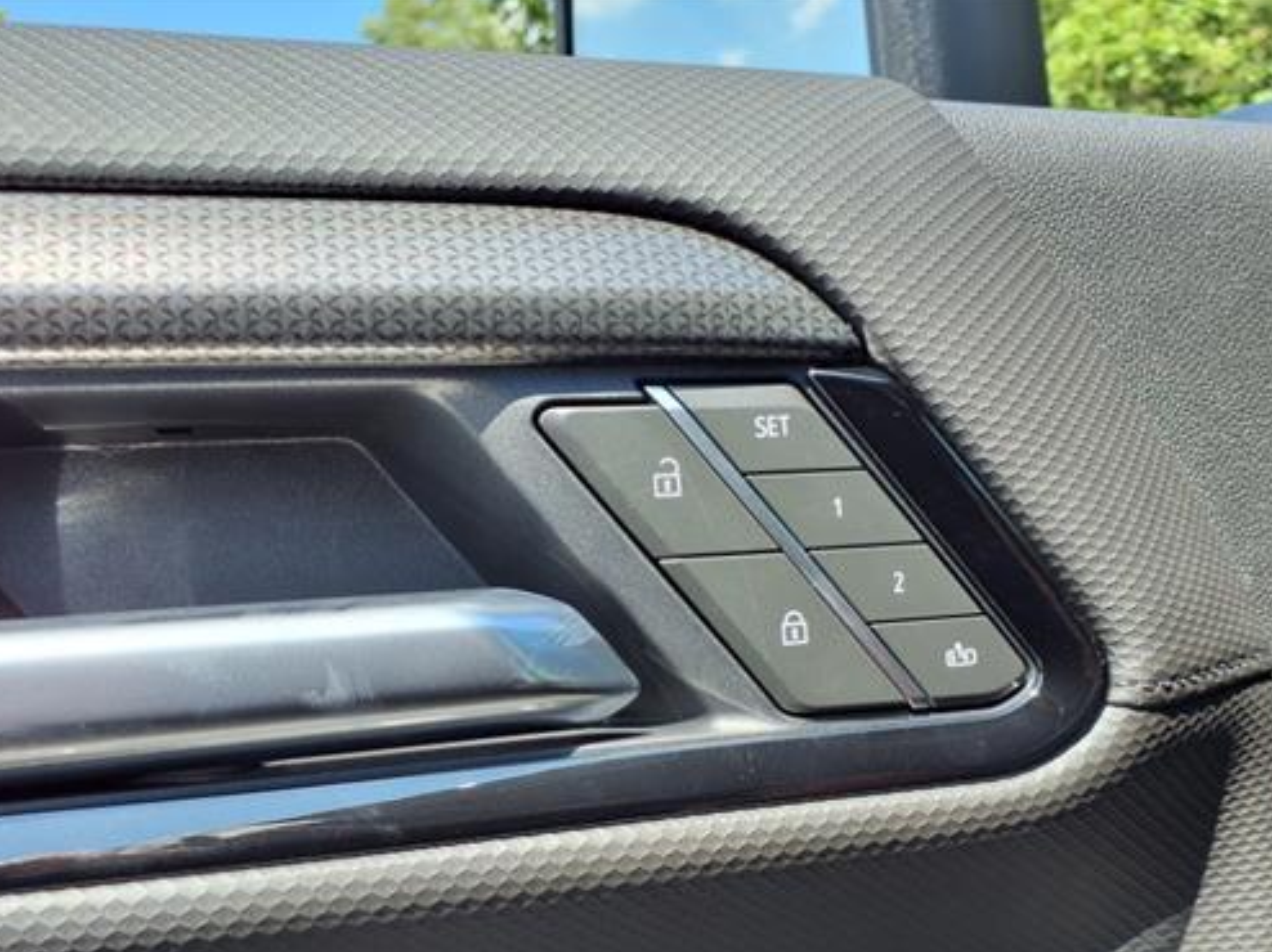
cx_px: 724
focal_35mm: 35
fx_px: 1285
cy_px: 605
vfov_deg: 40.3
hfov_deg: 52.5
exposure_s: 1/476
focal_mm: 3.58
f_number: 1.9
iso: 40
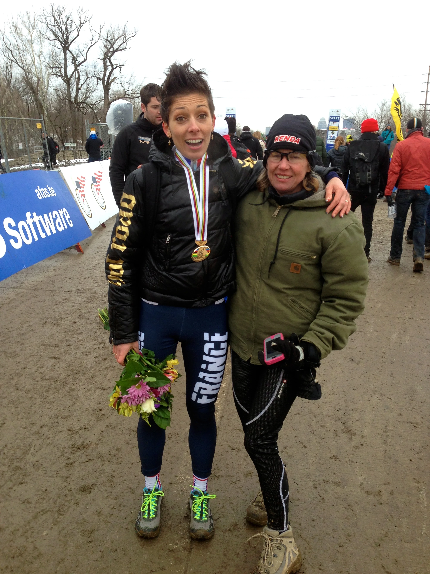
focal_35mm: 33
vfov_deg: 55.4
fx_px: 547
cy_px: 287
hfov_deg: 42.9
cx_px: 215
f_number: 2.4
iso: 50
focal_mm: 4.13
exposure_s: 1/134
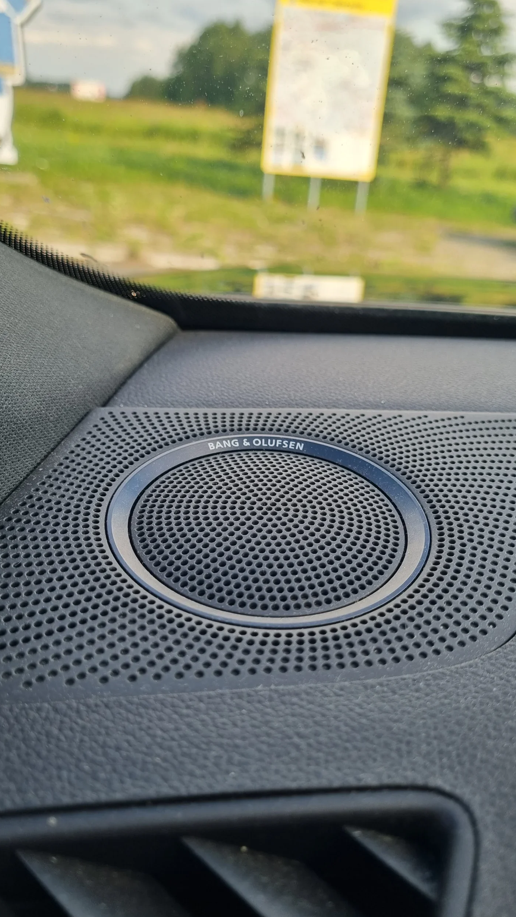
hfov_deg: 40.2
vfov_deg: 66.1
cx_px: 253
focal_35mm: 29
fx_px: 705
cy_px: 458
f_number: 1.8
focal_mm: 5.4
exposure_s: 1/372
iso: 50
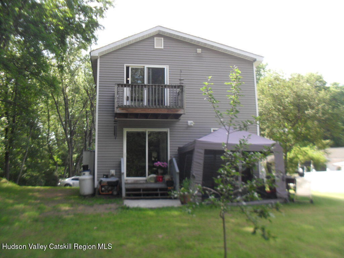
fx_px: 348
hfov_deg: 52.6
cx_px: 172
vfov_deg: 40.7
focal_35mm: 35
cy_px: 129
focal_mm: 6.3
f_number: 3.2
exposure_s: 1/180
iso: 100
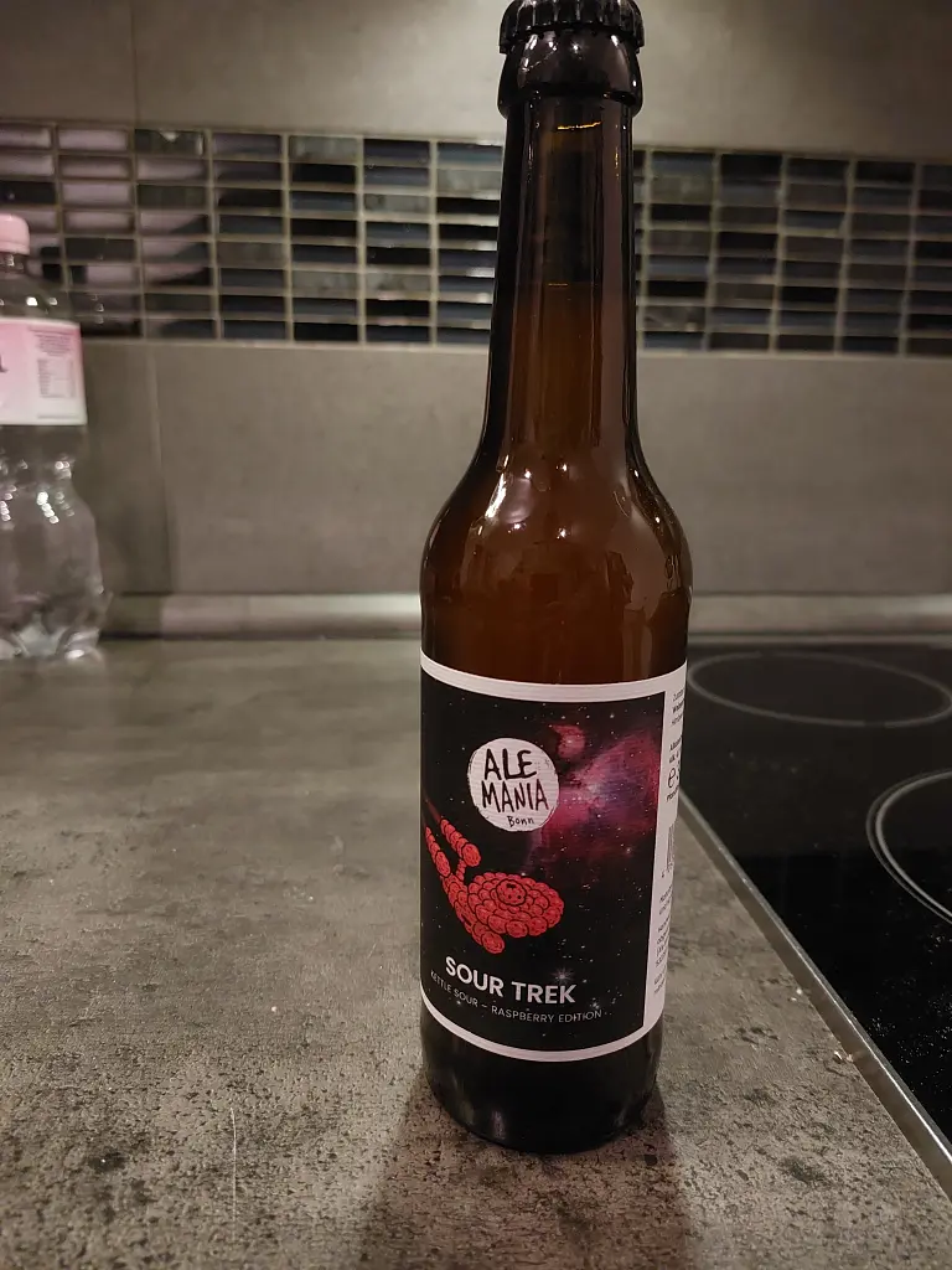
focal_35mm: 24
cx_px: 476
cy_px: 635
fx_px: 880
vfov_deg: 71.6
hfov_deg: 56.8
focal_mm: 5.23
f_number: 1.8
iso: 640
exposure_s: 1/25
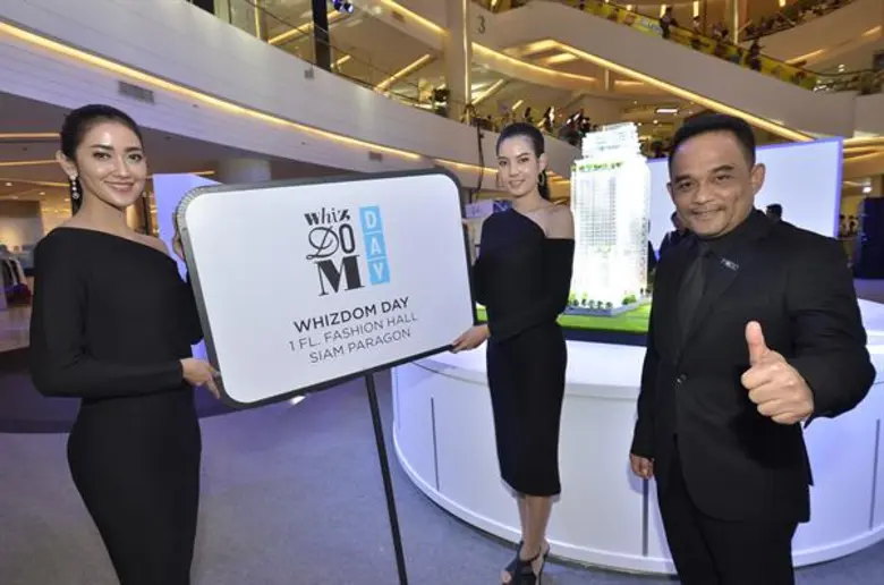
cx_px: 442
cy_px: 292
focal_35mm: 18
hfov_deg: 90.1
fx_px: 441
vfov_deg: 67.1
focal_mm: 12
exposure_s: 1/80
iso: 400
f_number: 5
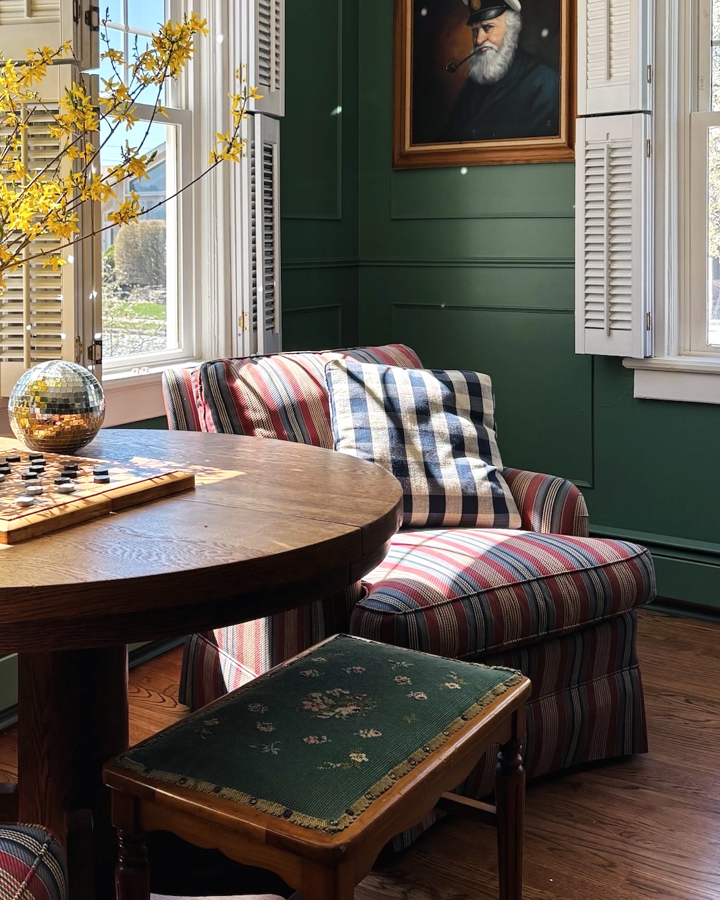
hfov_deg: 37.8
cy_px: 282
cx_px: 242
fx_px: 1039
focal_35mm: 39
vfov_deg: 45.9
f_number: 1.6
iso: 50
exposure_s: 1/378
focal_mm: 5.96
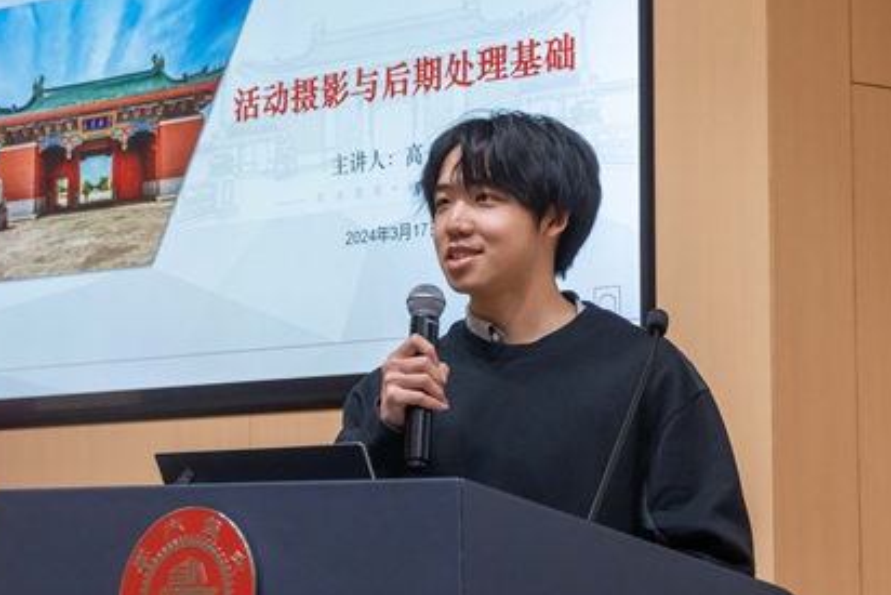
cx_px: 378
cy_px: 286
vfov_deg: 11.9
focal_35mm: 116
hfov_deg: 17.7
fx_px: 2865
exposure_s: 1/160
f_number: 5
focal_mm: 53
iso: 3200
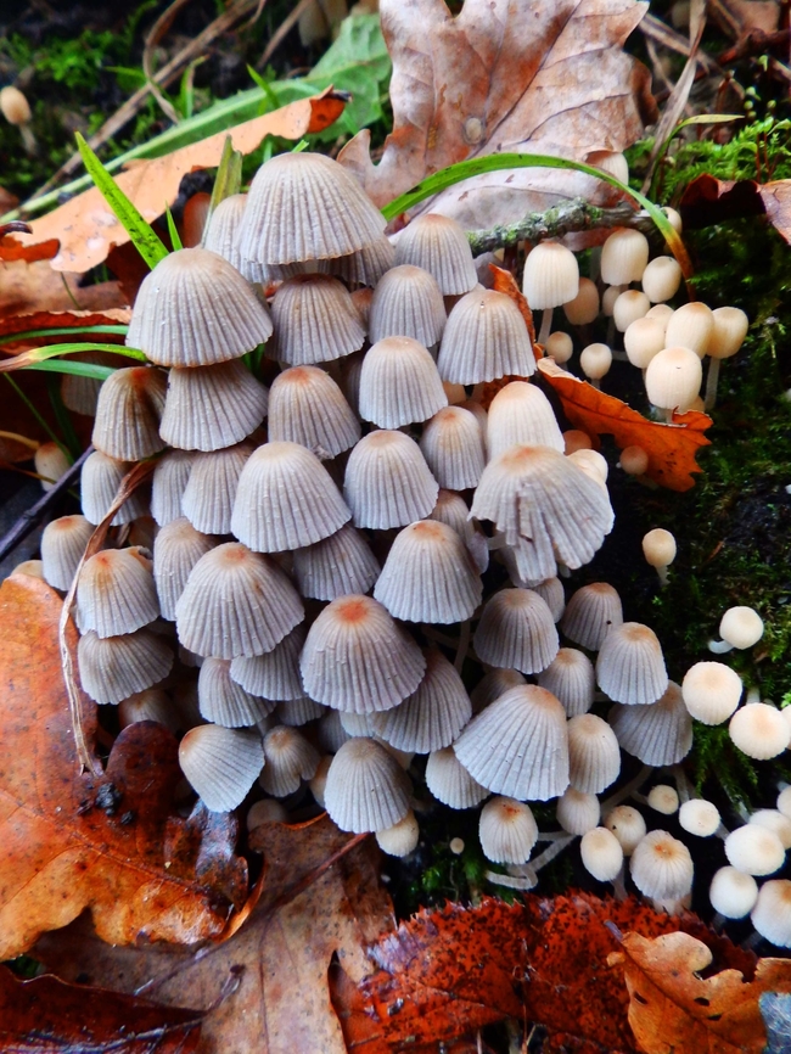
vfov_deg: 76.4
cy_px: 527
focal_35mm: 22
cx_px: 396
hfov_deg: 61.1
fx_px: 670
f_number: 3.4
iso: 320
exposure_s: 1/30
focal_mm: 4
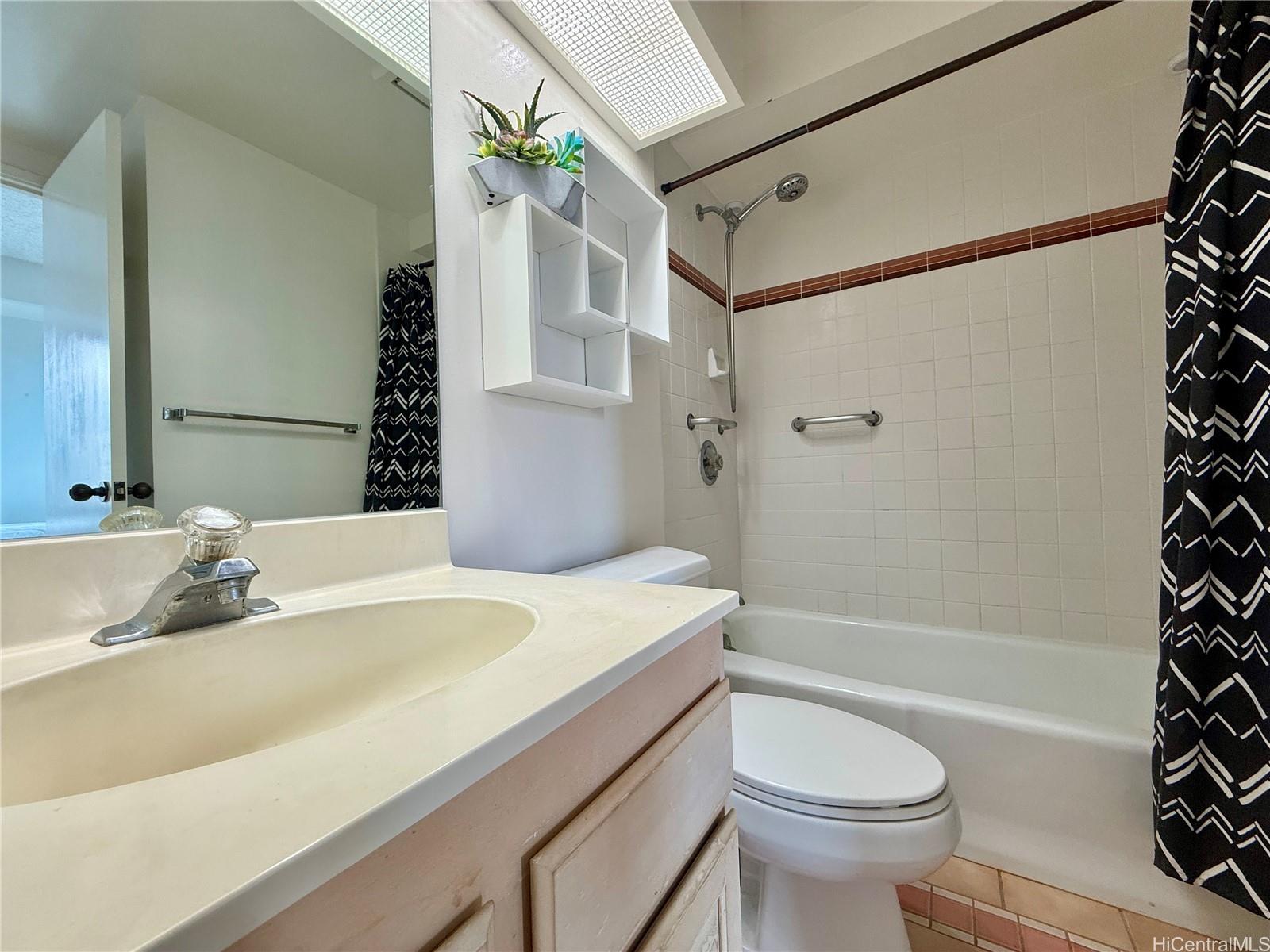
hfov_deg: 102.1
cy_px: 476
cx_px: 635
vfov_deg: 85.7
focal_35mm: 14
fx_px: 514
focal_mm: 2.22
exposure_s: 1/99
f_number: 2.2
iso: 160
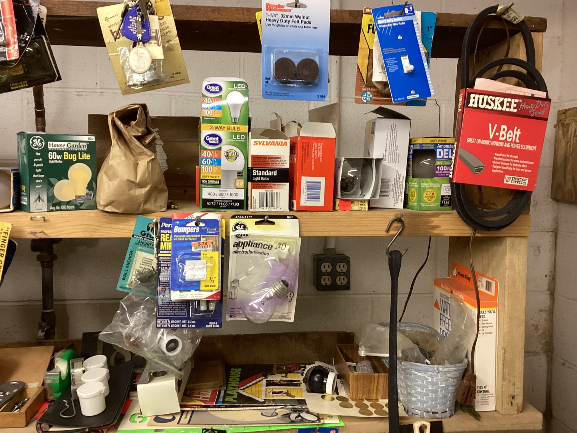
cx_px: 288
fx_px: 517
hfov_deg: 58.3
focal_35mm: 31
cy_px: 216
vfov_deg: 45.4
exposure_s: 1/50
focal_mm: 3.3
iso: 160
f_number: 2.4
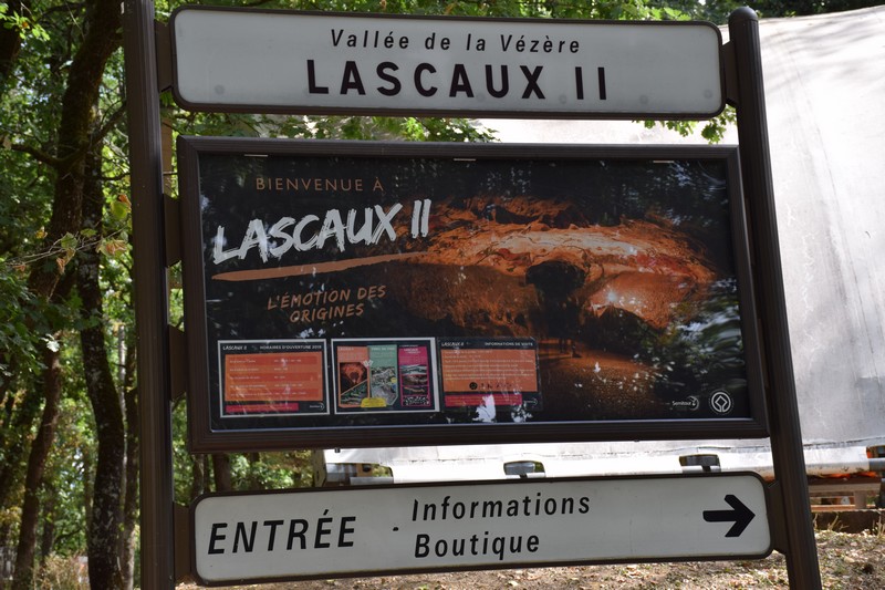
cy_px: 295
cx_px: 442
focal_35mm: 75
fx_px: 1843
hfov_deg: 27.0
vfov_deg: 18.2
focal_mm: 50
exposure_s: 1/250
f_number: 8
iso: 360
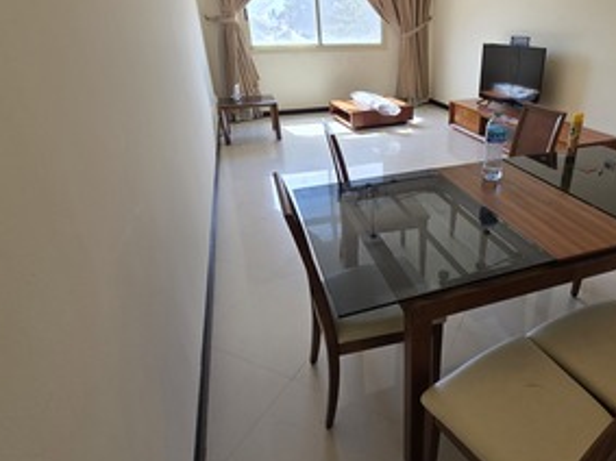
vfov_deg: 63.1
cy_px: 195
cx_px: 393
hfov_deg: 77.3
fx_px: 374
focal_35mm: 21
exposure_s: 1/120
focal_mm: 2.2
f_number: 1.9
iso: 50
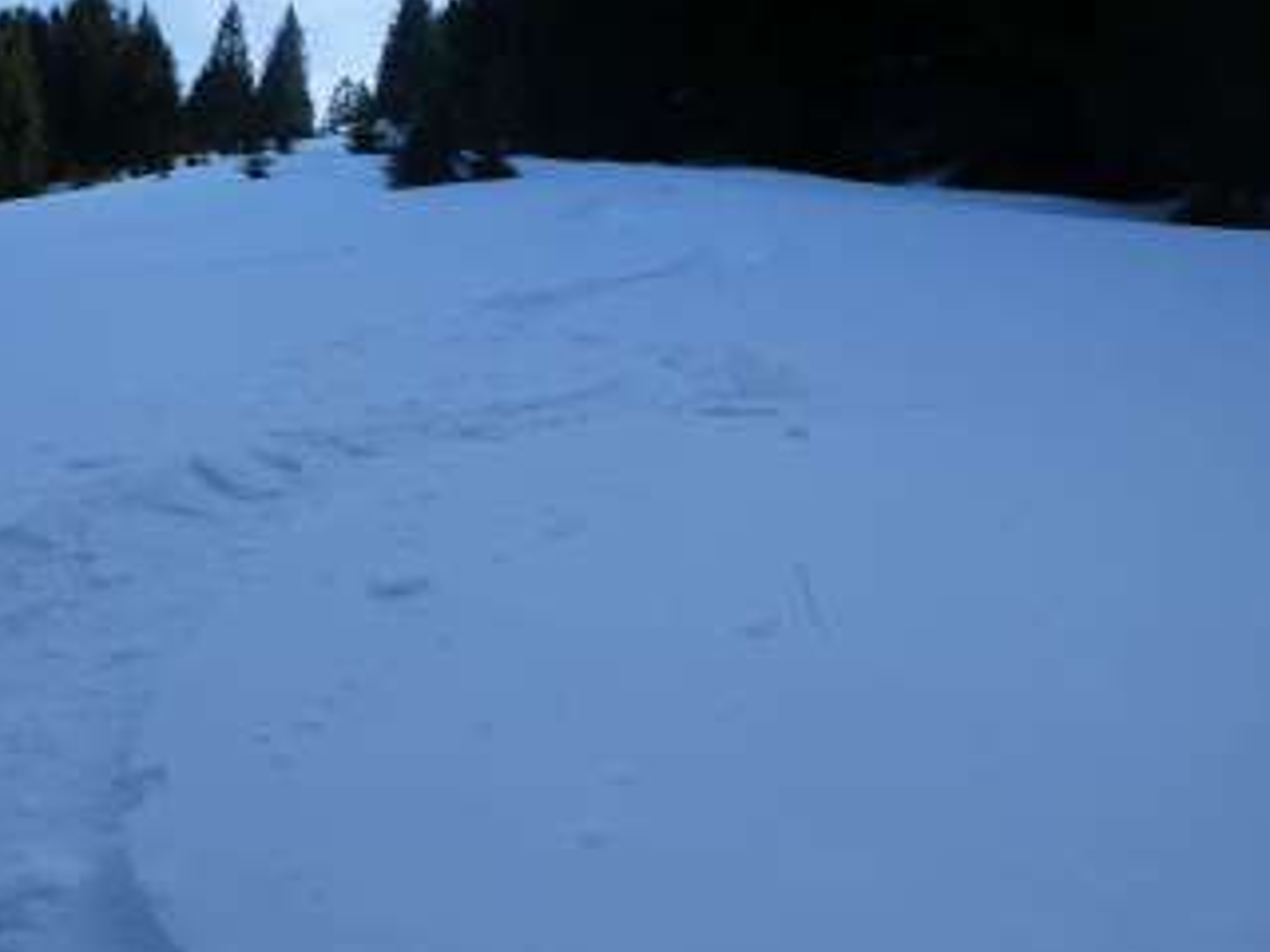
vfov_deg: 51.3
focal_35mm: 27
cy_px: 432
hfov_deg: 65.3
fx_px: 991
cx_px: 635
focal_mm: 4.3
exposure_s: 1/800
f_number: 3.3
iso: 80
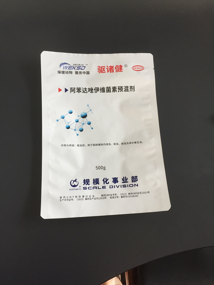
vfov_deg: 61.7
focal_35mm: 29
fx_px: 239
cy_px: 142
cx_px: 107
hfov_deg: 48.2
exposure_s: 1/33
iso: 100
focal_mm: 4.15
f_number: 2.2
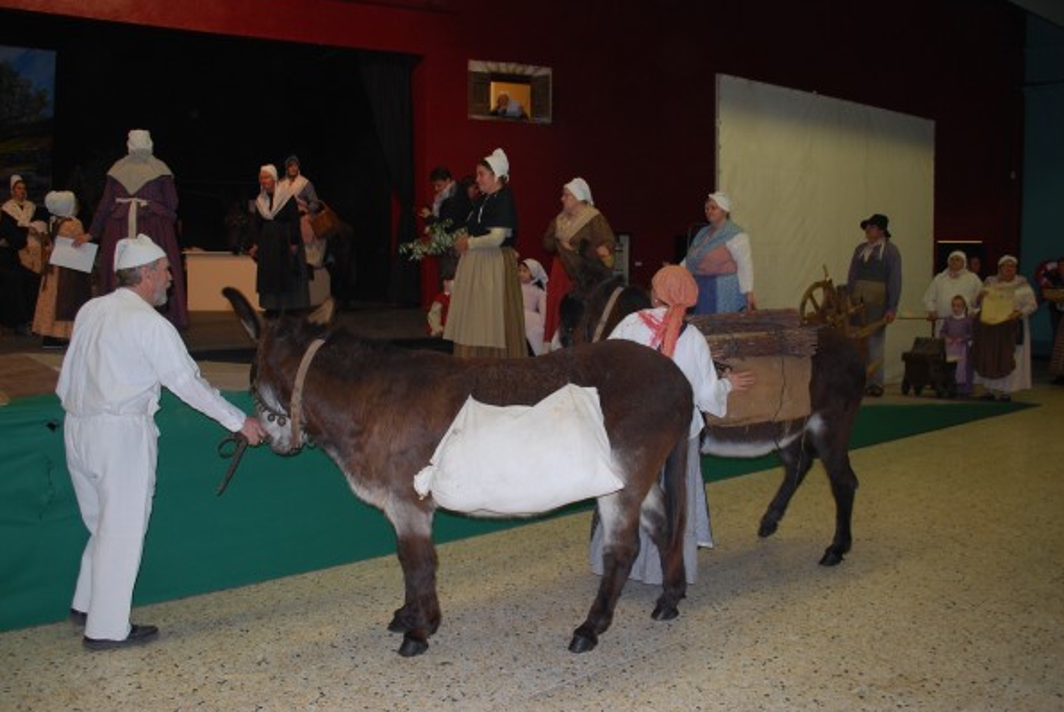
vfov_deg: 45.1
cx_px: 511
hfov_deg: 63.6
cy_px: 340
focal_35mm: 29
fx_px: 858
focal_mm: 18
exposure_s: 1/60
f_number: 3.5
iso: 200
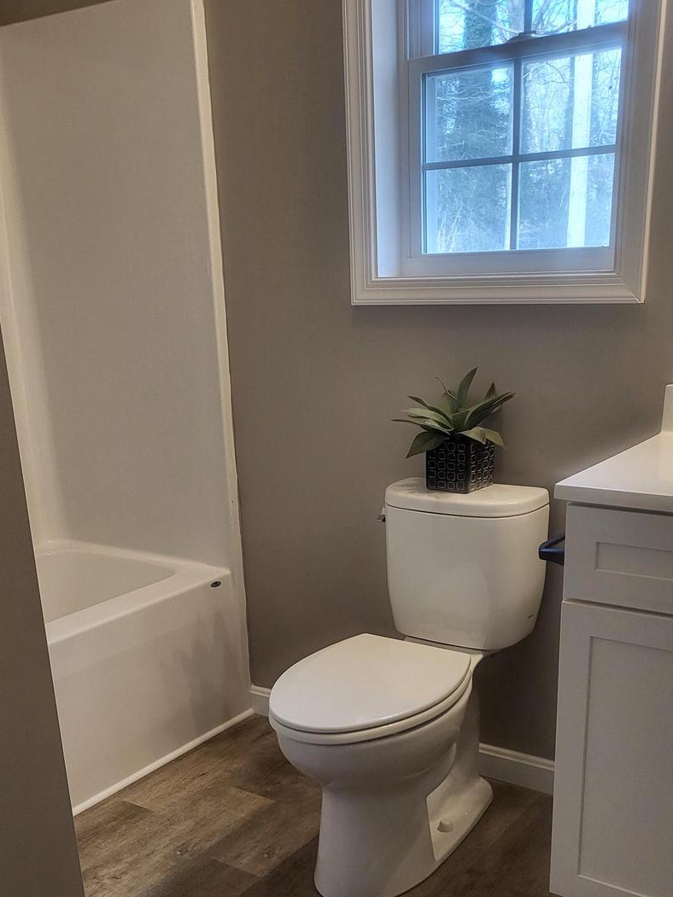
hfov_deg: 37.7
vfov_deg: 47.8
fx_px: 985
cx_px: 353
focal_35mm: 38
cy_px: 632
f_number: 1.8
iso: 200
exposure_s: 1/120
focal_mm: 4.25
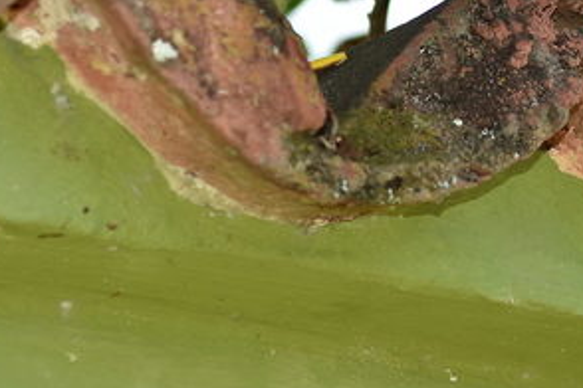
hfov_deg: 9.9
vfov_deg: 6.6
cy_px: 61
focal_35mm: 208
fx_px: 3368
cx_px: 347
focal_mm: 68
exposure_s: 1/250
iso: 100
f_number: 5
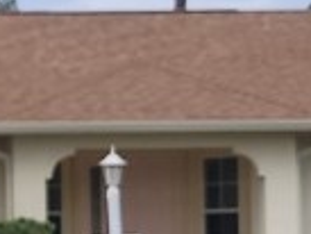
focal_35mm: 187
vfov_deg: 7.9
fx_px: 1682
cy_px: 239
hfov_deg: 10.4
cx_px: -30
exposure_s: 1/816
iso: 20
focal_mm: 7
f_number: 1.8
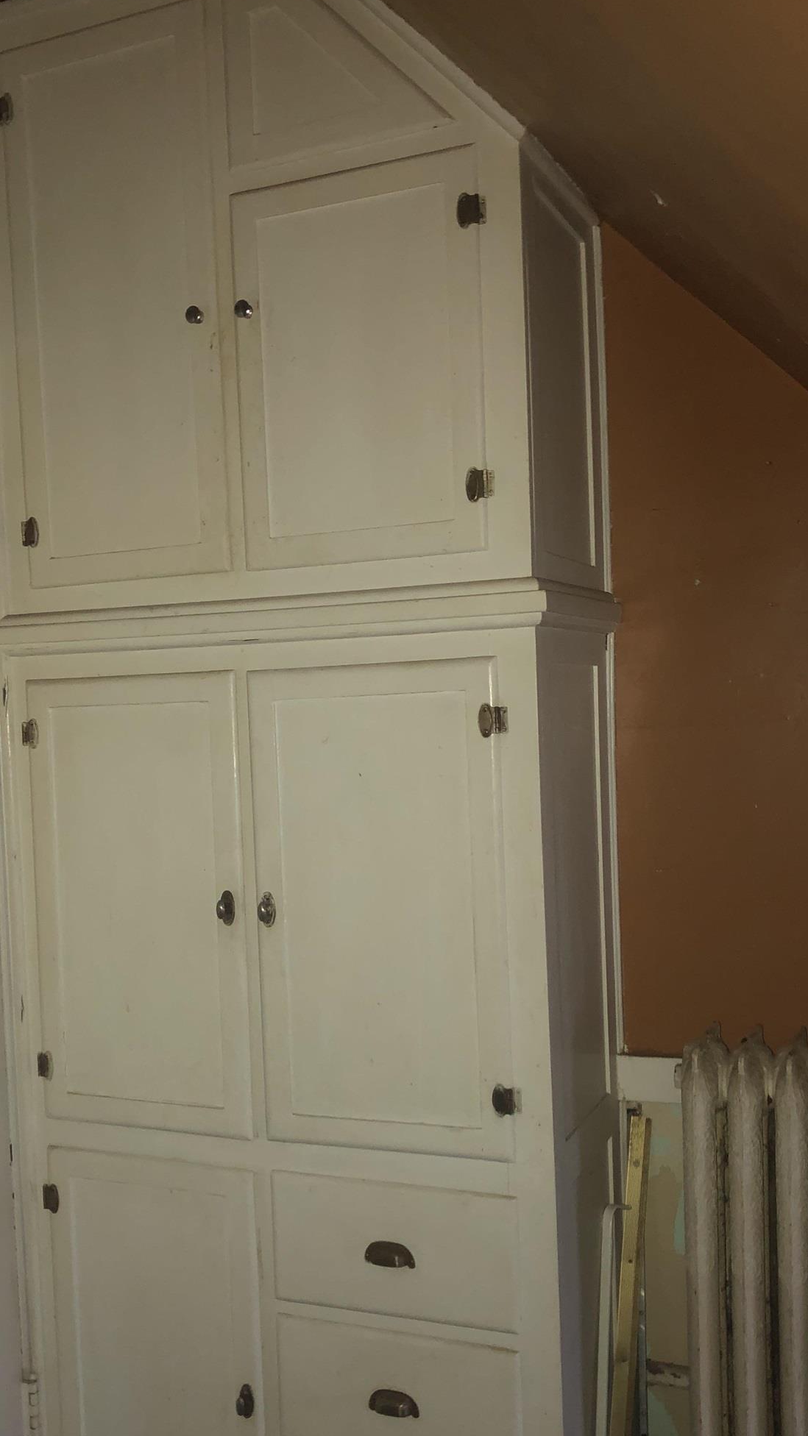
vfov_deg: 55.1
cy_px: 825
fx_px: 1371
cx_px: 352
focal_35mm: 36
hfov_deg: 32.8
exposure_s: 1/12
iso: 125
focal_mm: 3.99
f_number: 1.8
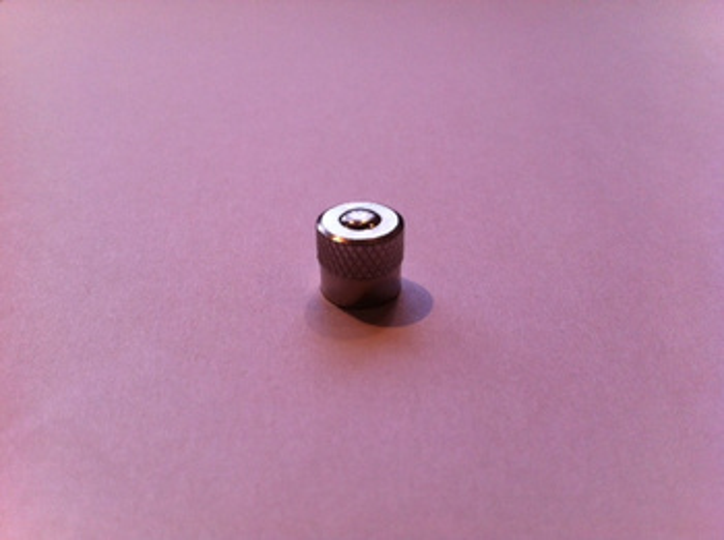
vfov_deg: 40.6
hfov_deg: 52.7
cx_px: 362
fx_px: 731
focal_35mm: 35
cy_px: 270
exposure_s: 1/50
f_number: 2.8
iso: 100
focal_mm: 3.85
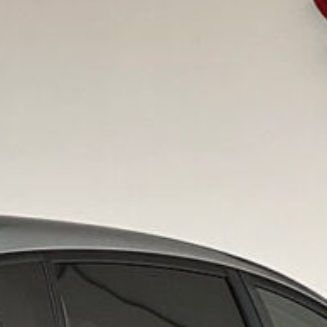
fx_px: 3003
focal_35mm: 281
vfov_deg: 6.2
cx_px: -22
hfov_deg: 6.2
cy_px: 366
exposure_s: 1/63
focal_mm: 9
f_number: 2.8
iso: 250
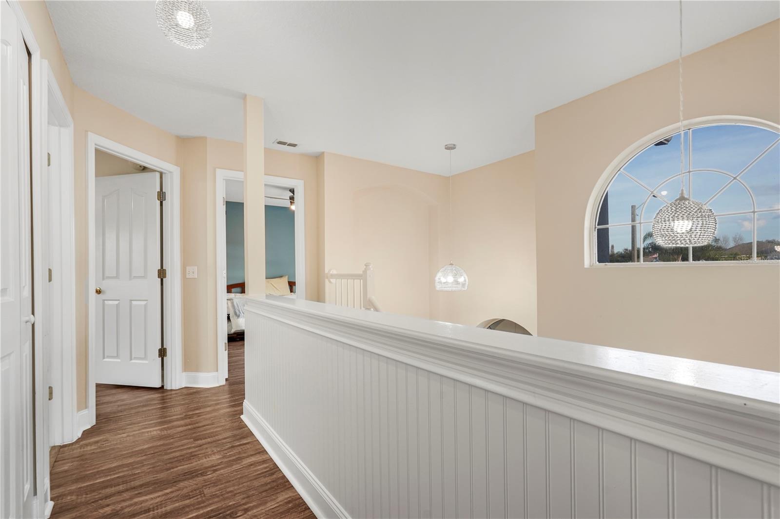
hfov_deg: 95.0
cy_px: 260
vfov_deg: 72.0
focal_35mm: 16
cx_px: 390
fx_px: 357
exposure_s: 1/15
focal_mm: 16.5
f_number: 8
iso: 400
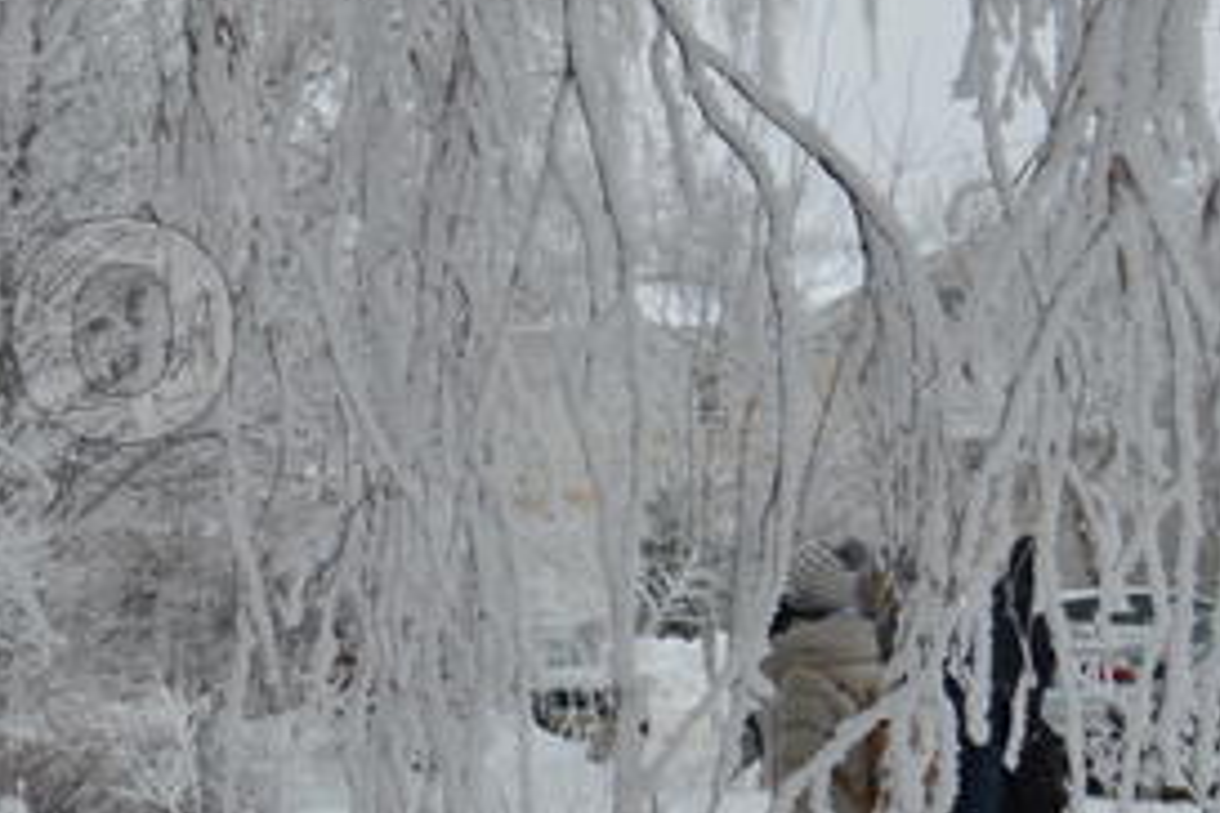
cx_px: -574
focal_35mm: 115
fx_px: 3897
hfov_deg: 16.3
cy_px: 331
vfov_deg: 11.9
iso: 250
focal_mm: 24
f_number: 5.6
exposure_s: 1/125
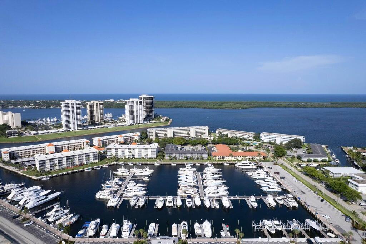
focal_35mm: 22
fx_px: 224
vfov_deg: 57.2
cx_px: 183
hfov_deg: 78.6
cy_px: 122
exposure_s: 1/3200
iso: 150
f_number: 2.8
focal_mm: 8.38
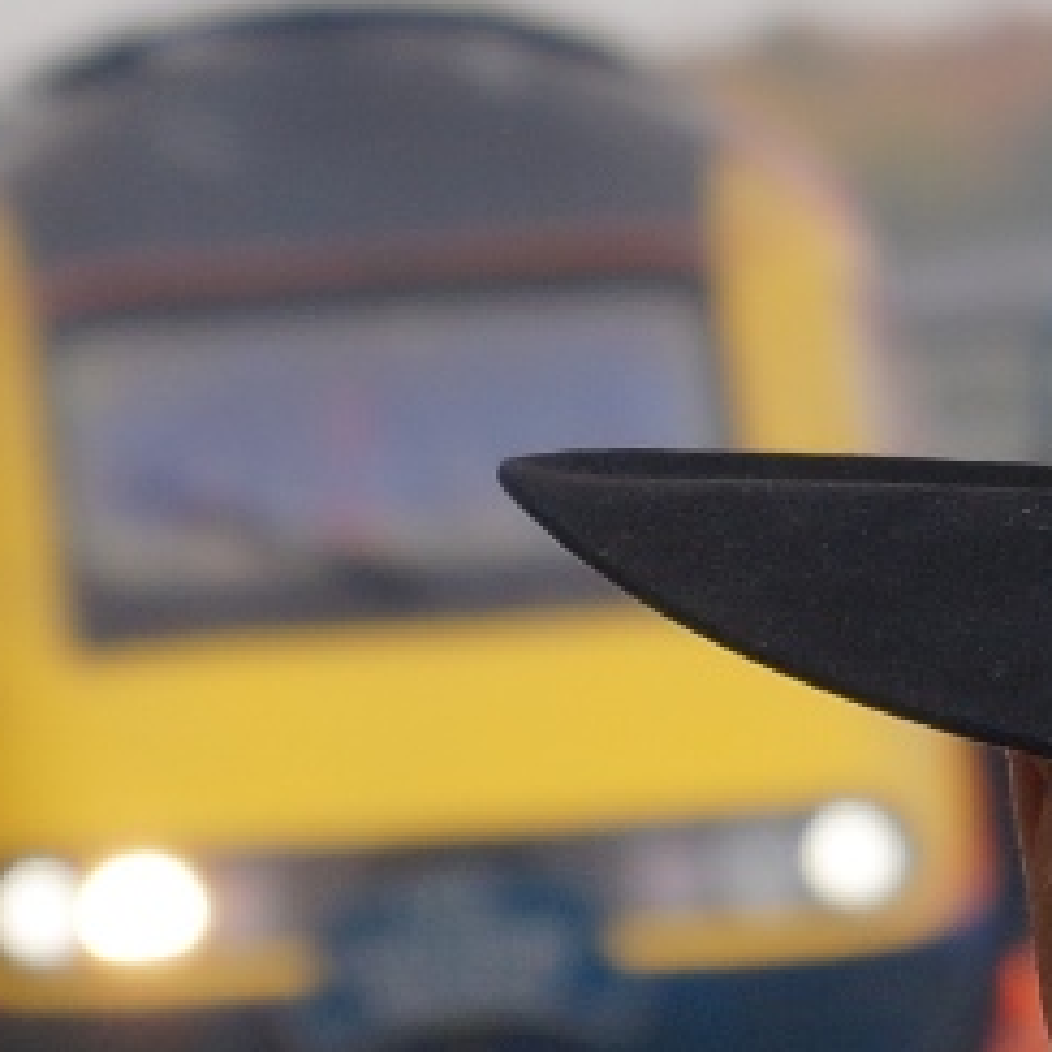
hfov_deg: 6.5
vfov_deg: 6.5
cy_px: 981
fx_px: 9180
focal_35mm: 267
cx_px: 1522
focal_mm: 50
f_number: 5.6
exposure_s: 1/160
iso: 100
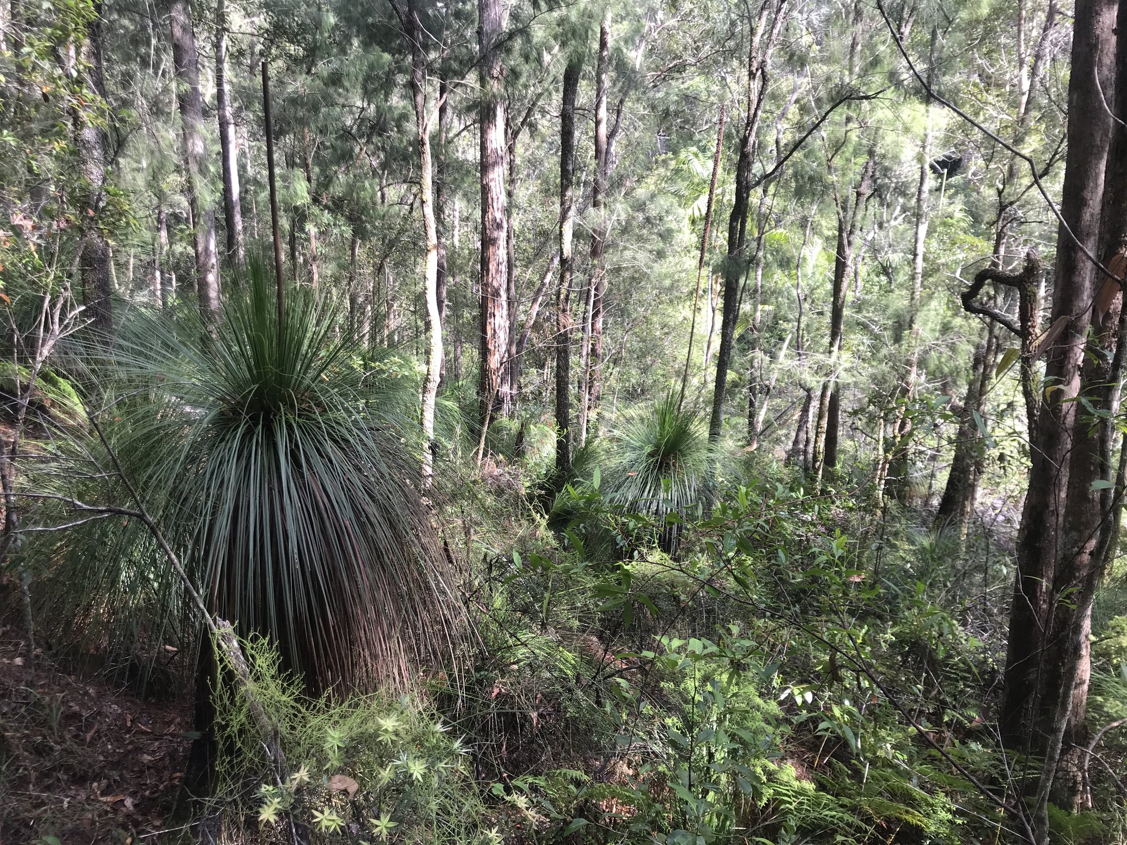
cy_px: 422
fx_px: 912
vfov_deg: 49.7
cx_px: 564
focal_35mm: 28
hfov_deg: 63.4
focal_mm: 3.99
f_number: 1.8
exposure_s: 1/138
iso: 20
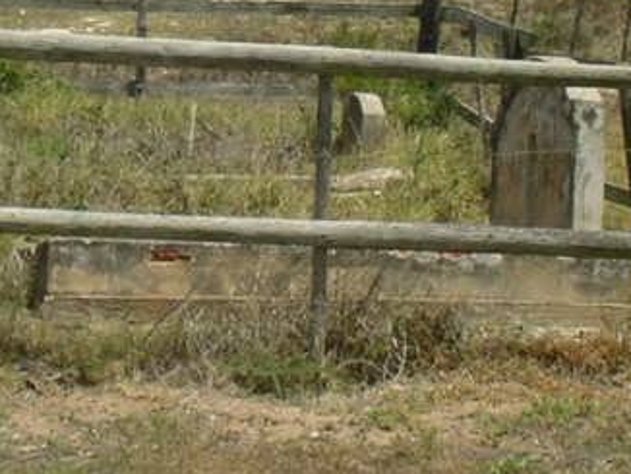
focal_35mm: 136
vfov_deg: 10.8
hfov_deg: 14.4
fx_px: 2481
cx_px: 166
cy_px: 15
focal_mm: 5.7
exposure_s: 1/200
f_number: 6.9
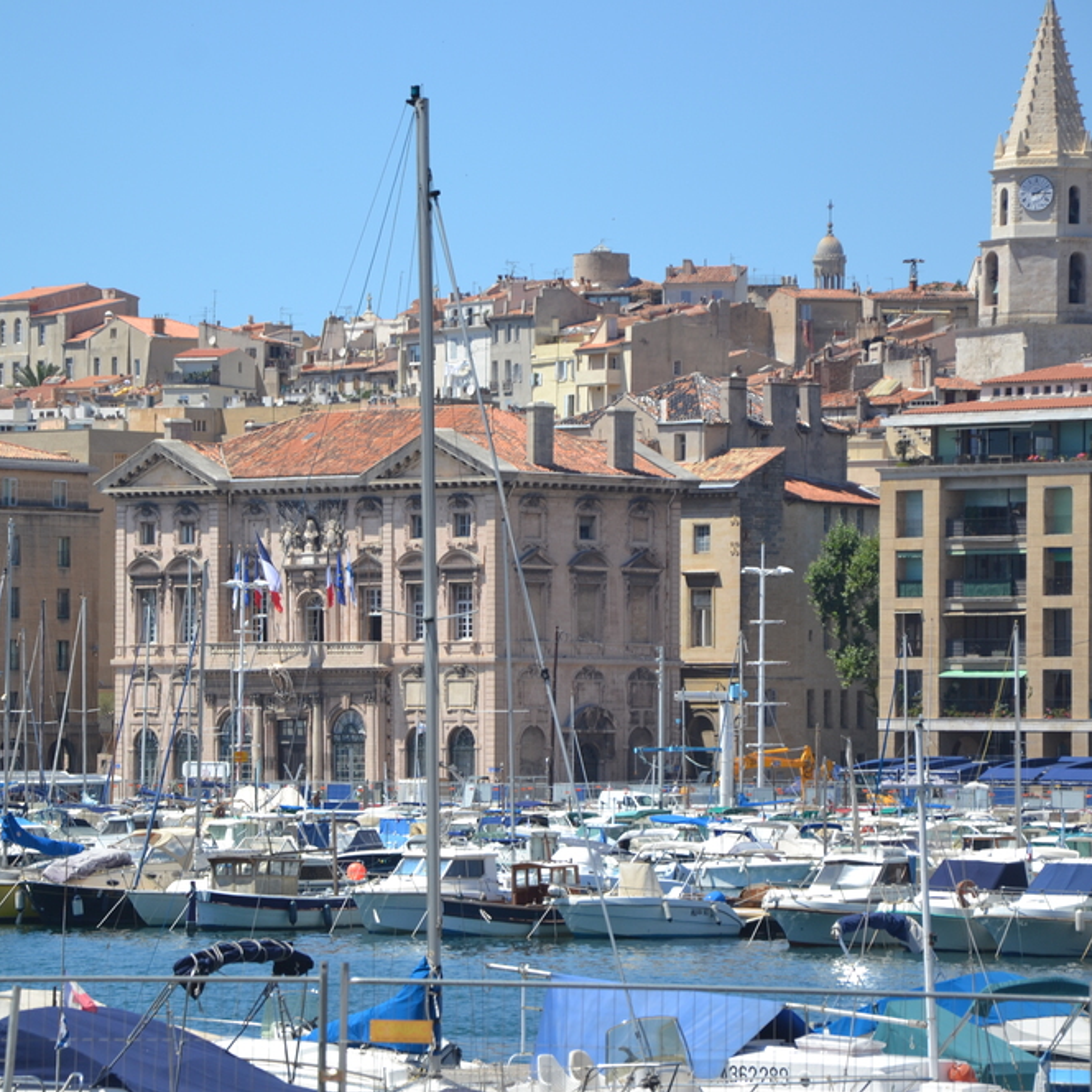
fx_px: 7197
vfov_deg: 8.7
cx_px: 472
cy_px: 545
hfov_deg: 8.7
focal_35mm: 202
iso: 140
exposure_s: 1/500
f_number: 5.6
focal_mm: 105
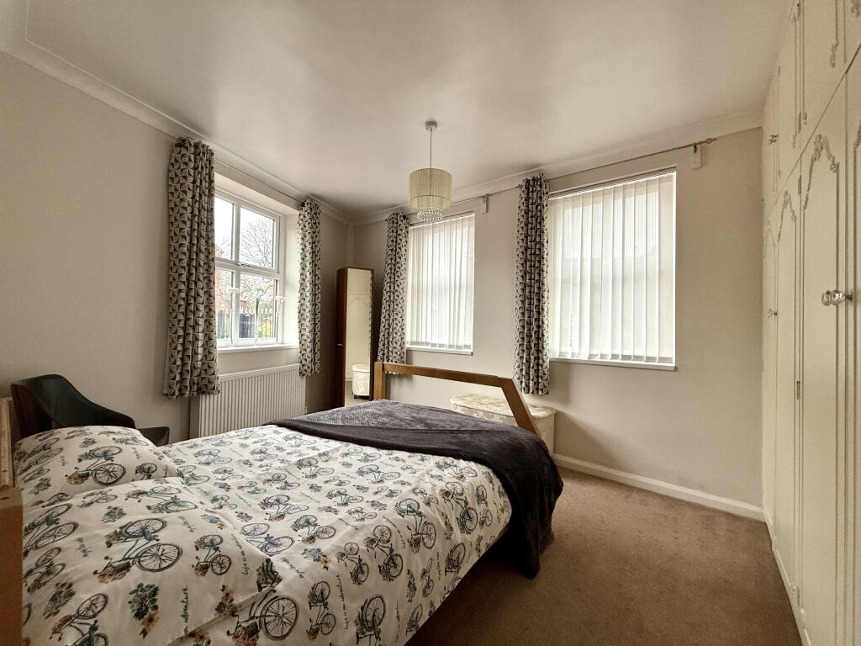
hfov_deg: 102.1
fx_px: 348
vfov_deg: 85.7
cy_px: 323
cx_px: 430
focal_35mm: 14
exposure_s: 1/100
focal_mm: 2.22
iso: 250
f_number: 2.2
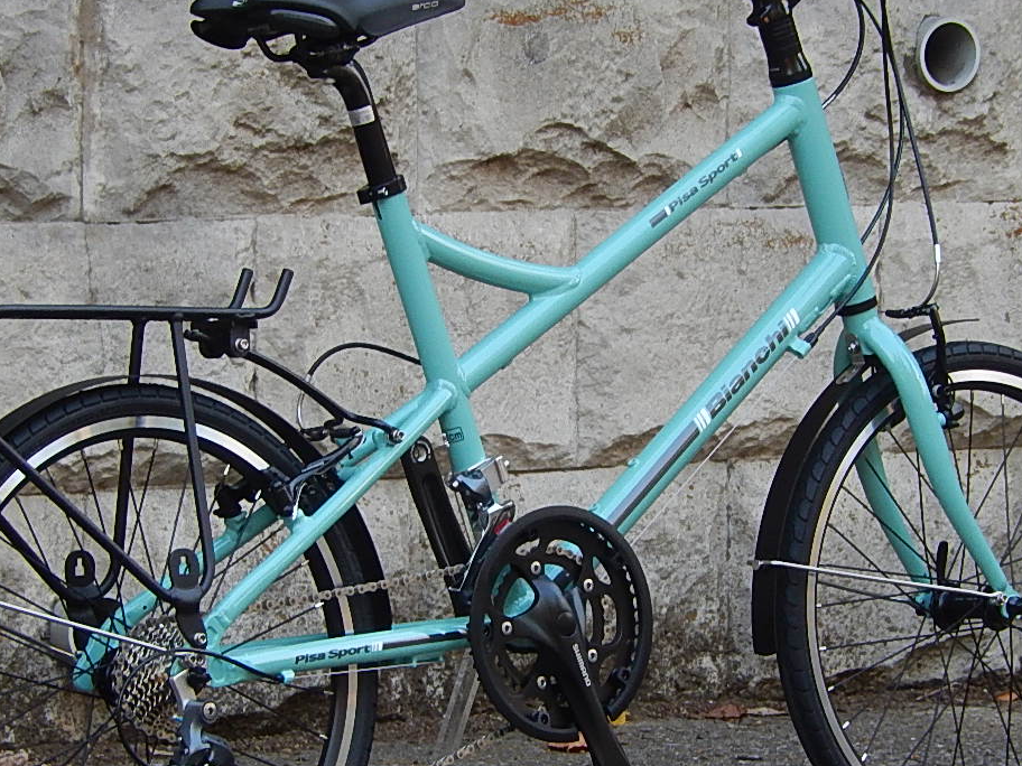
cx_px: 499
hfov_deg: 8.4
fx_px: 6938
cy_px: 436
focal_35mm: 235
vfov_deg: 6.3
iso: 280
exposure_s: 1/60
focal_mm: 24.1
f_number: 5.6
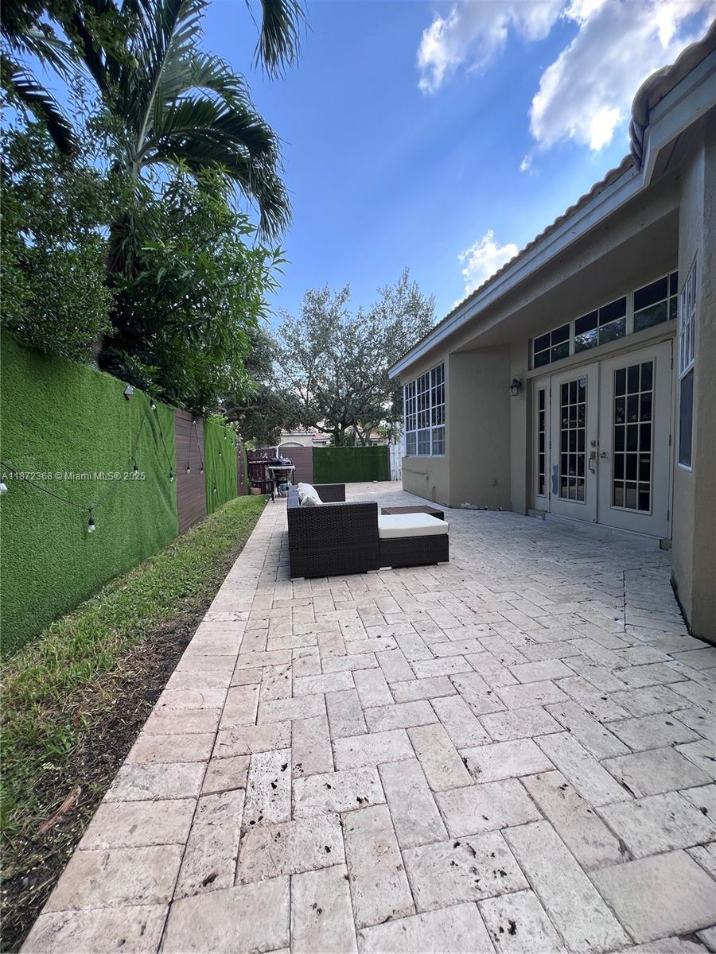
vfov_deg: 106.2
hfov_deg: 89.9
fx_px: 359
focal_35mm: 13
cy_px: 477
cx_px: 358
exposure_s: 1/351
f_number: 1.8
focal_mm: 1.57
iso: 32
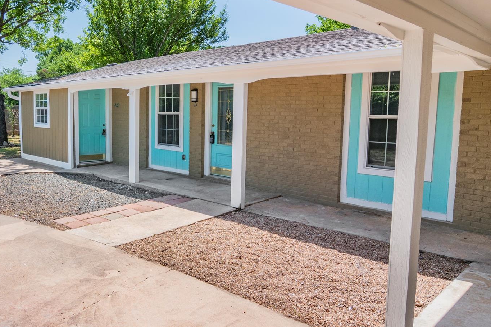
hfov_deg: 65.5
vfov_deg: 47.9
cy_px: 151
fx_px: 368
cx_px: 162
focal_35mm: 27
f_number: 9
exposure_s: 1/320
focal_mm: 12
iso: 100
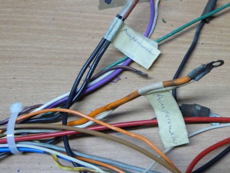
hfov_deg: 36.7
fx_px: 332
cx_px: 187
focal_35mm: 50
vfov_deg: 29.1
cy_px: 78
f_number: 3.3
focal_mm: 4.7
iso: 400
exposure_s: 1/25
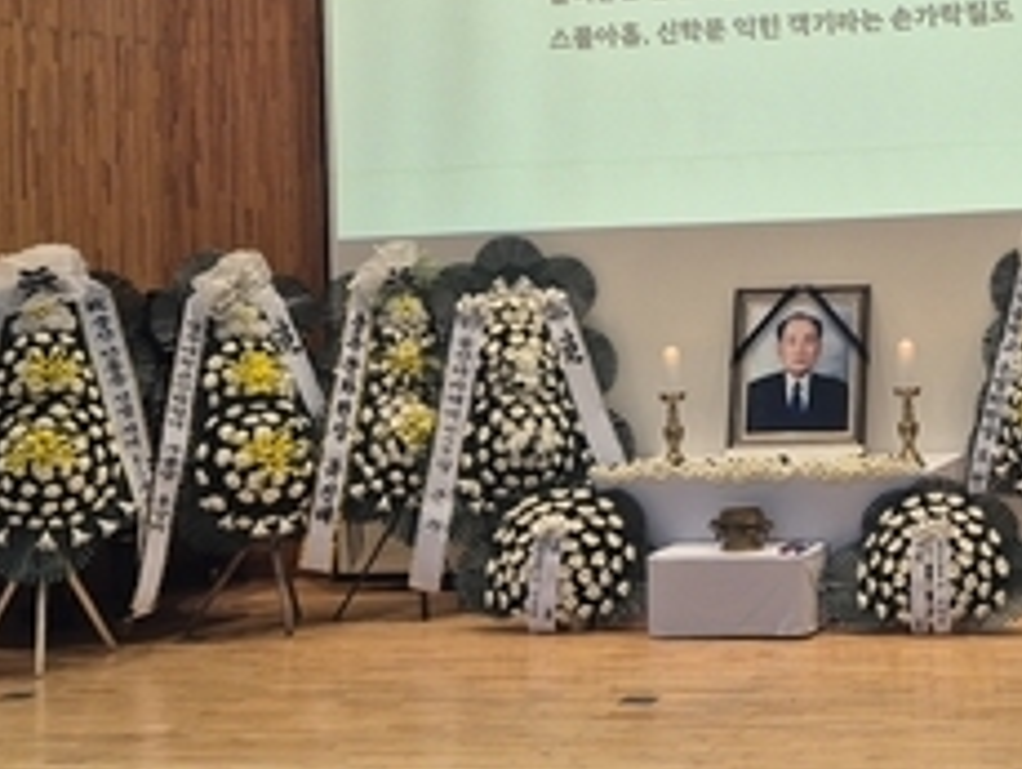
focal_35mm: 60
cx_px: 986
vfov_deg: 24.3
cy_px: 258
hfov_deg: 30.2
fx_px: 1773
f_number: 1.8
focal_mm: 5.4
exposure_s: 1/120
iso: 250
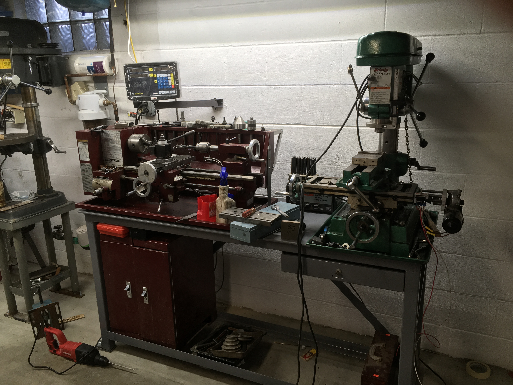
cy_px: 192
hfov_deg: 61.7
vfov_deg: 48.2
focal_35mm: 29
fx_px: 430
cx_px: 256
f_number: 2.2
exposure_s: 1/60
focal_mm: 4.15
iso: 32
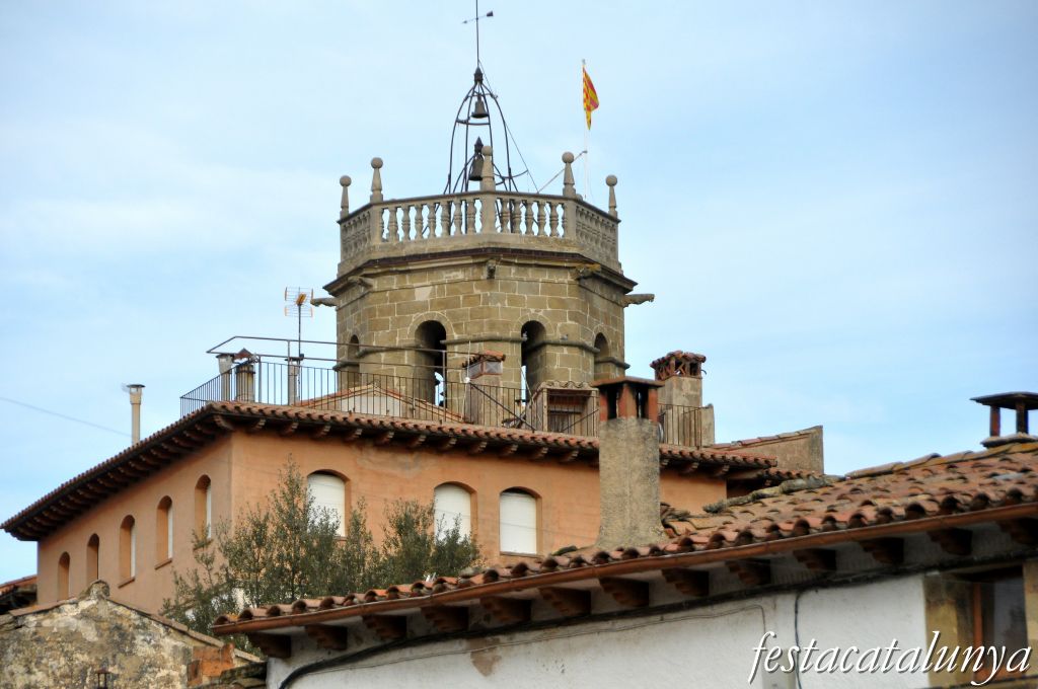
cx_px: 519
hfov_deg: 9.2
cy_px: 344
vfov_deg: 6.1
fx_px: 6479
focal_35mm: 225
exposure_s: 1/2500
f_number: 6.3
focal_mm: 150
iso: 1000
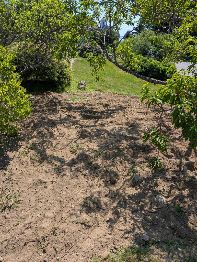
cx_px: 98
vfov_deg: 71.5
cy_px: 131
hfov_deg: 56.9
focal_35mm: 24
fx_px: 182
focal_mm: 6.9
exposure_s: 1/814
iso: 14
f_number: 1.68
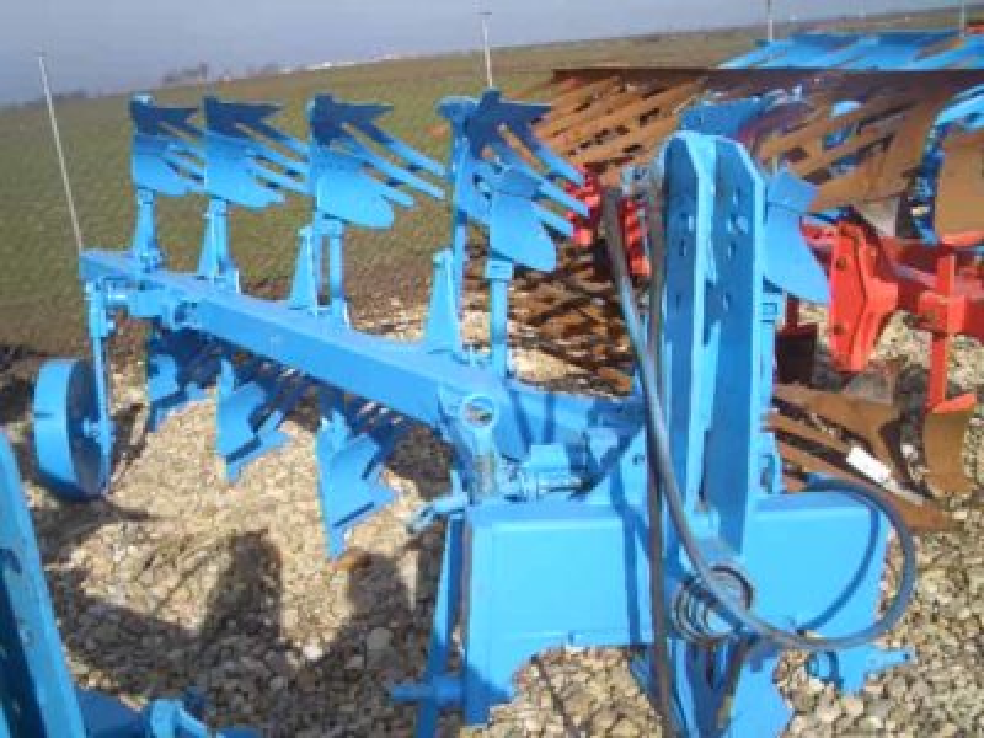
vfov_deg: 40.7
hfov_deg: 52.6
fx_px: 995
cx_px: 492
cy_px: 369
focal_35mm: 35
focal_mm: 5.8
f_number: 4.3
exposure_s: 1/400
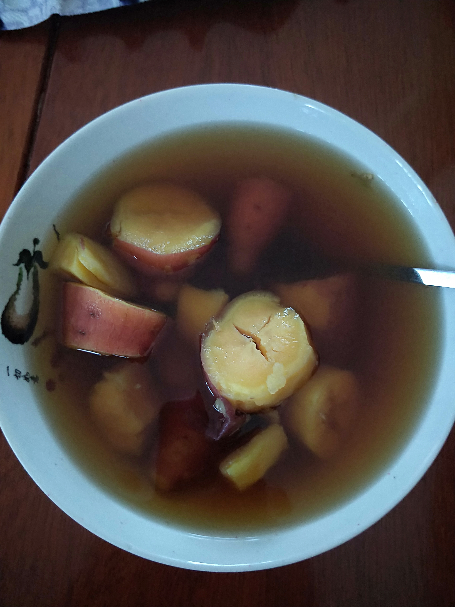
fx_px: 561
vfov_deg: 56.8
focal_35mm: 32
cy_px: 304
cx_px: 228
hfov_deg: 44.2
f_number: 1.7
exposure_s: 1/17
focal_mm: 5.5
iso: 1654
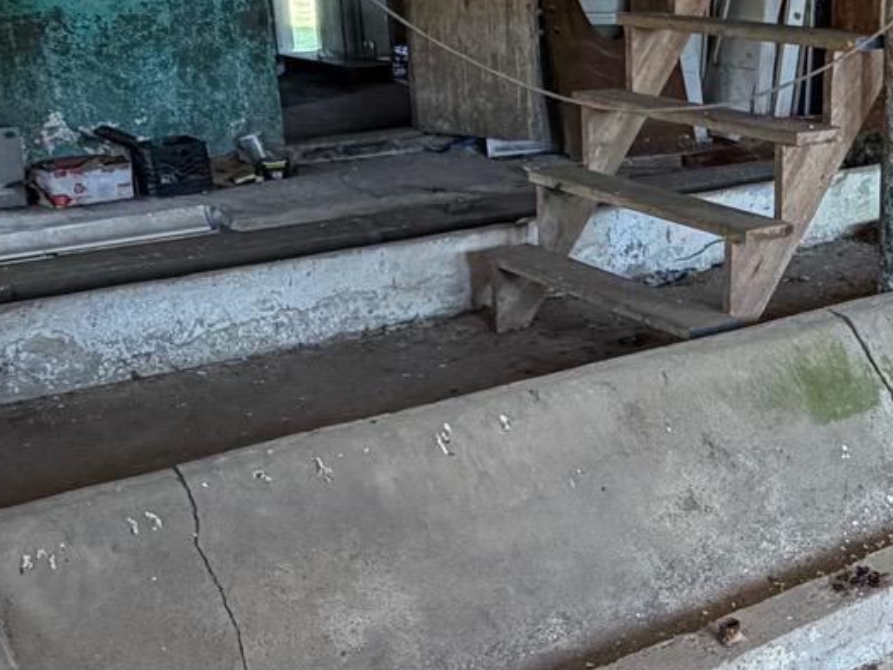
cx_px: 773
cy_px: 355
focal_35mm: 55
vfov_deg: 26.6
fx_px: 1419
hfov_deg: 33.4
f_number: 2.2
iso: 250
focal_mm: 2.22
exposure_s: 1/121
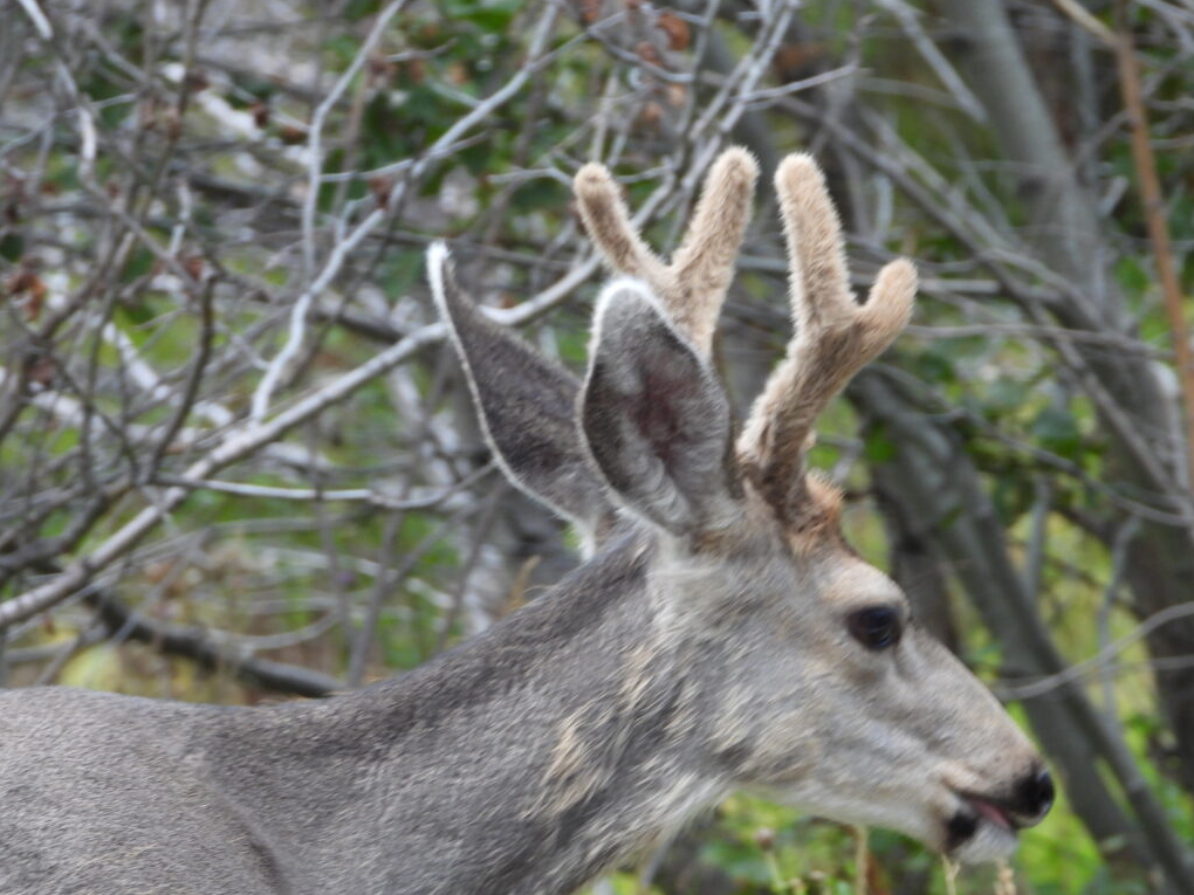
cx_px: 598
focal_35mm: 502
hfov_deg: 3.9
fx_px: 17315
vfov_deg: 3.0
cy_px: 447
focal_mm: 89.9
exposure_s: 1/125
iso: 400
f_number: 5
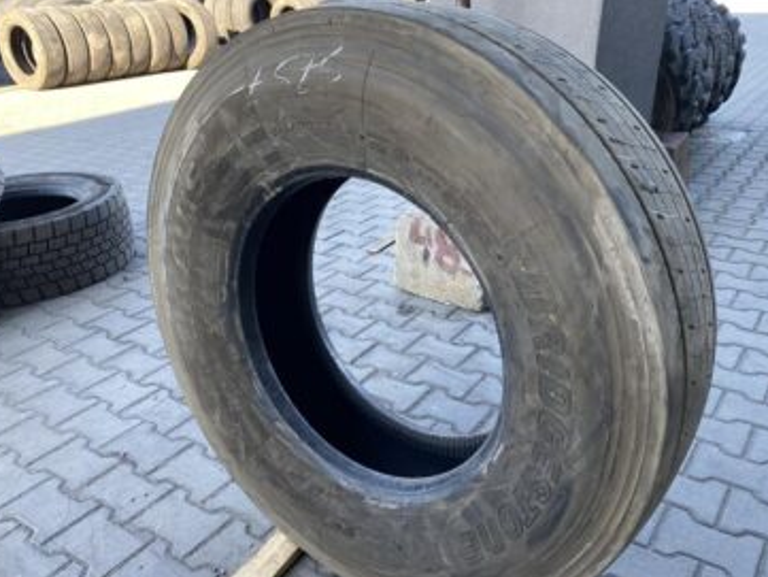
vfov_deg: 45.4
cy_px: 308
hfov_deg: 58.3
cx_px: 394
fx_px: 688
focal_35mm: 31
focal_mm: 4.25
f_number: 1.8
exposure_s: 1/121
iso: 50
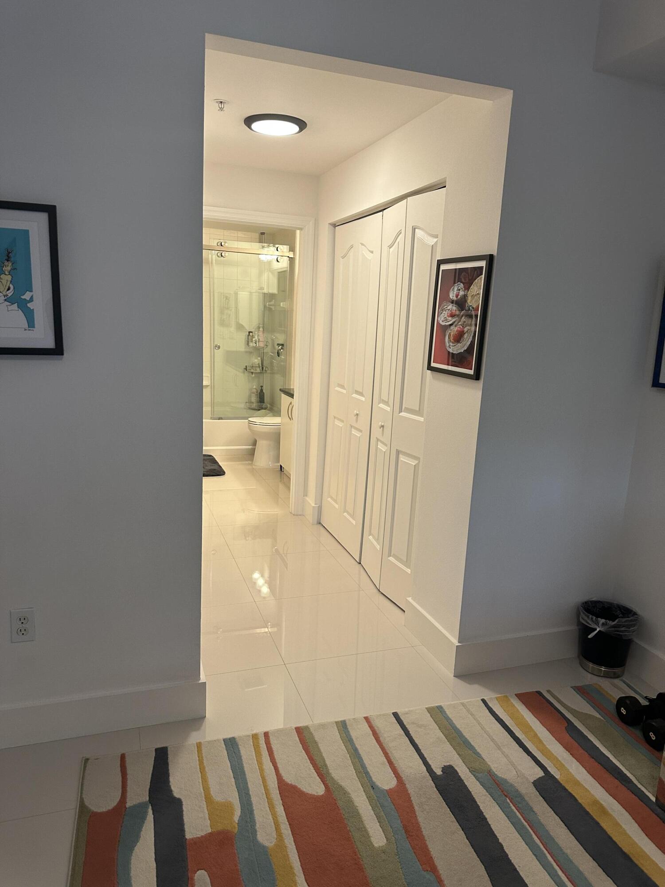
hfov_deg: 56.8
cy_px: 444
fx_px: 615
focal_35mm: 24
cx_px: 332
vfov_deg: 71.6
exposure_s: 1/120
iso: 200
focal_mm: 6.86
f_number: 1.78
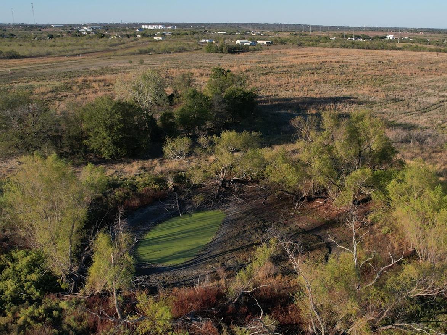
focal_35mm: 37
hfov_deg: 49.8
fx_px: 478
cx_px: 268
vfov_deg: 38.6
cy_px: 193
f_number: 2.8
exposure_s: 1/1600
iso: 100
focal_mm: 8.38
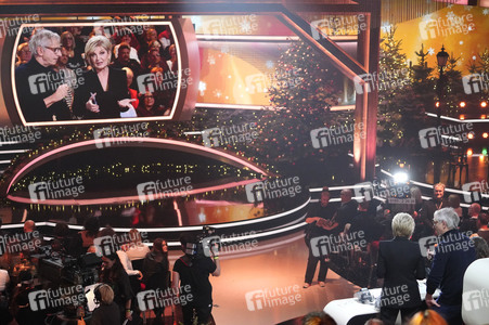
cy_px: 162
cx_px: 244
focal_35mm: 70
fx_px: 950
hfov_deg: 28.9
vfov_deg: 19.4
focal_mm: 70
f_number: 4
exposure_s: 1/320
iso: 10000
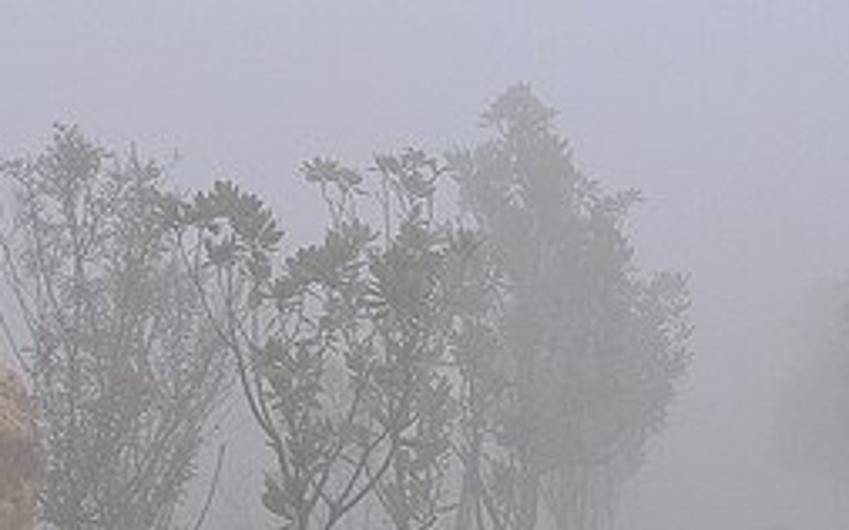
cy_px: 347
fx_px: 5529
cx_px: 466
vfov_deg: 5.5
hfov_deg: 8.8
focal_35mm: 239
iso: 400
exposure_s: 1/500
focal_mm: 66
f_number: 6.3
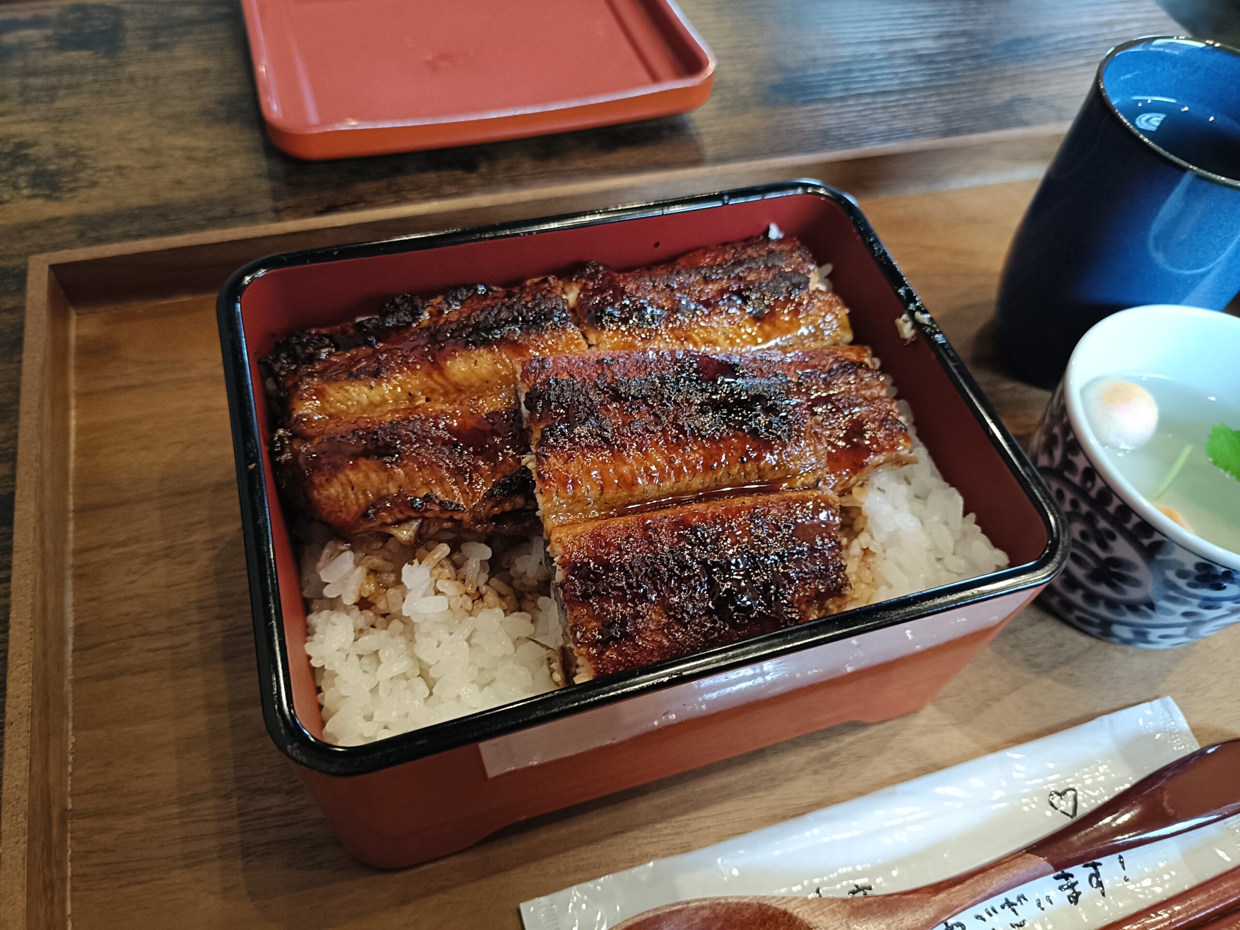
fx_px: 896
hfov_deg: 69.4
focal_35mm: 25
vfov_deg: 54.9
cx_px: 620
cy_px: 465
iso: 1000
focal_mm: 4.7
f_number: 1.7
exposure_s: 1/30
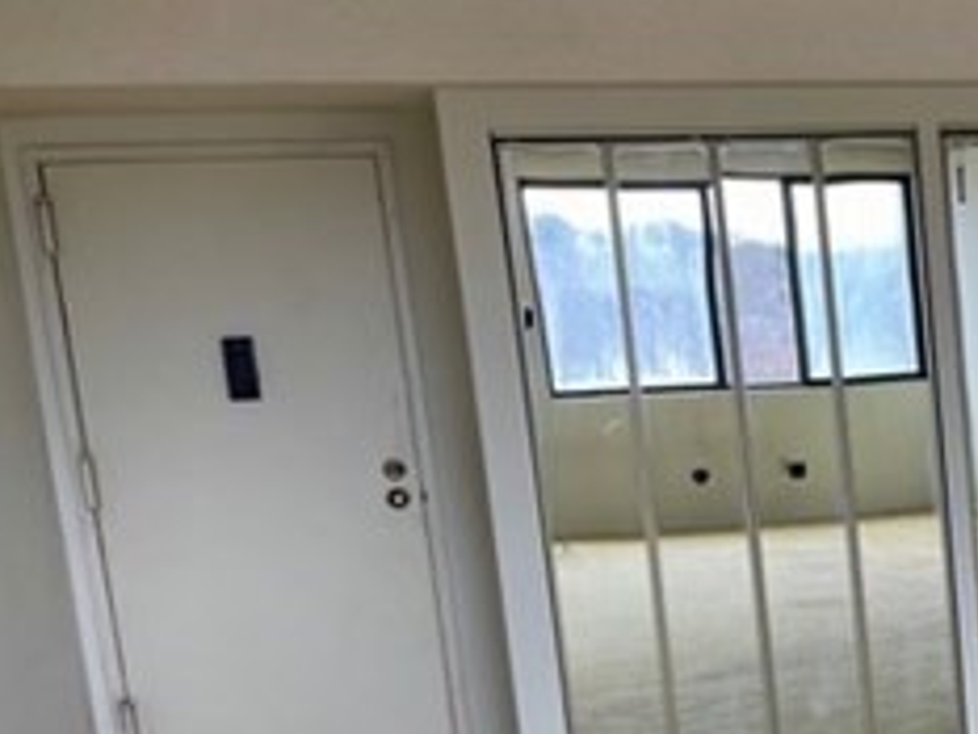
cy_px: 642
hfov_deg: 25.2
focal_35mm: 67
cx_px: 1251
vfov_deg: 21.5
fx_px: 1894
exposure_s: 1/121
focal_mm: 5.1
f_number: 1.6
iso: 50
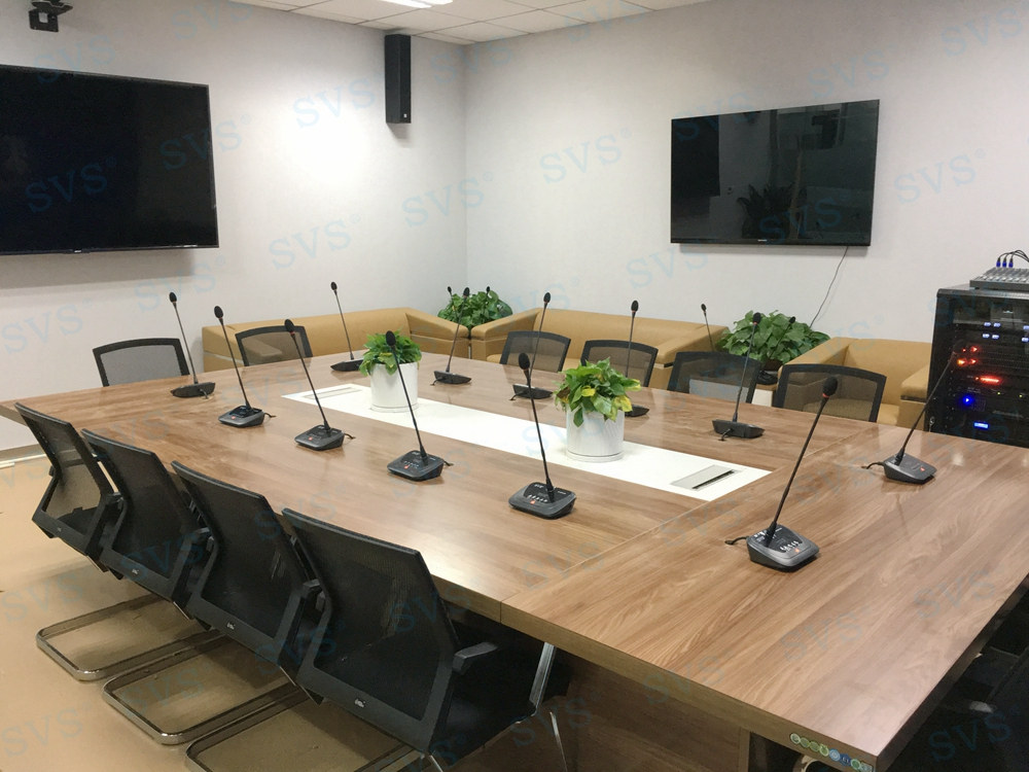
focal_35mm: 29
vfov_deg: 48.2
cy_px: 386
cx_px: 514
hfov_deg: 61.7
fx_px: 862
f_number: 2.2
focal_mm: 4.15
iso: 200
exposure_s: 1/20
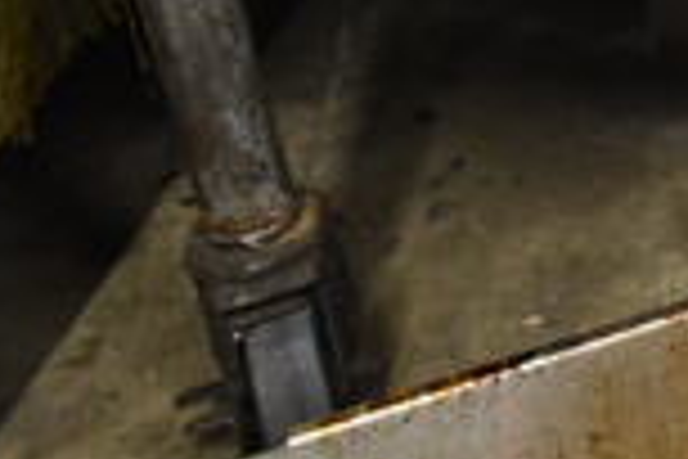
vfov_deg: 10.7
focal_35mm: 120
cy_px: -351
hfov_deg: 14.5
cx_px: 1318
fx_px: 2293
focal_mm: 20
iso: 1800
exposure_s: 1/30
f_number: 3.5
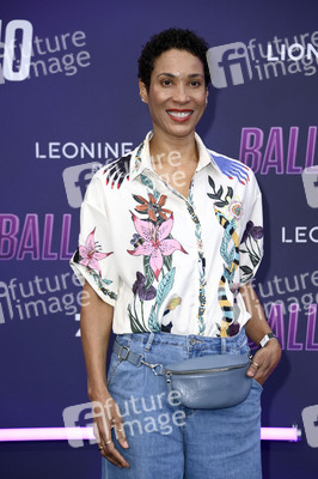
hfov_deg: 11.8
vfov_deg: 17.7
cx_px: 159
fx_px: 1540
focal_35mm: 116
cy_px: 240
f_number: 5.6
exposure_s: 1/250
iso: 500
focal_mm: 116
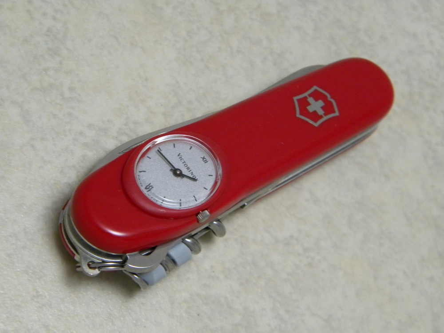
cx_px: 222
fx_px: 1347
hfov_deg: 18.7
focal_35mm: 105
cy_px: 166
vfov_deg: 14.1
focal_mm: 19
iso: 400
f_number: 4.7
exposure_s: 1/24.6
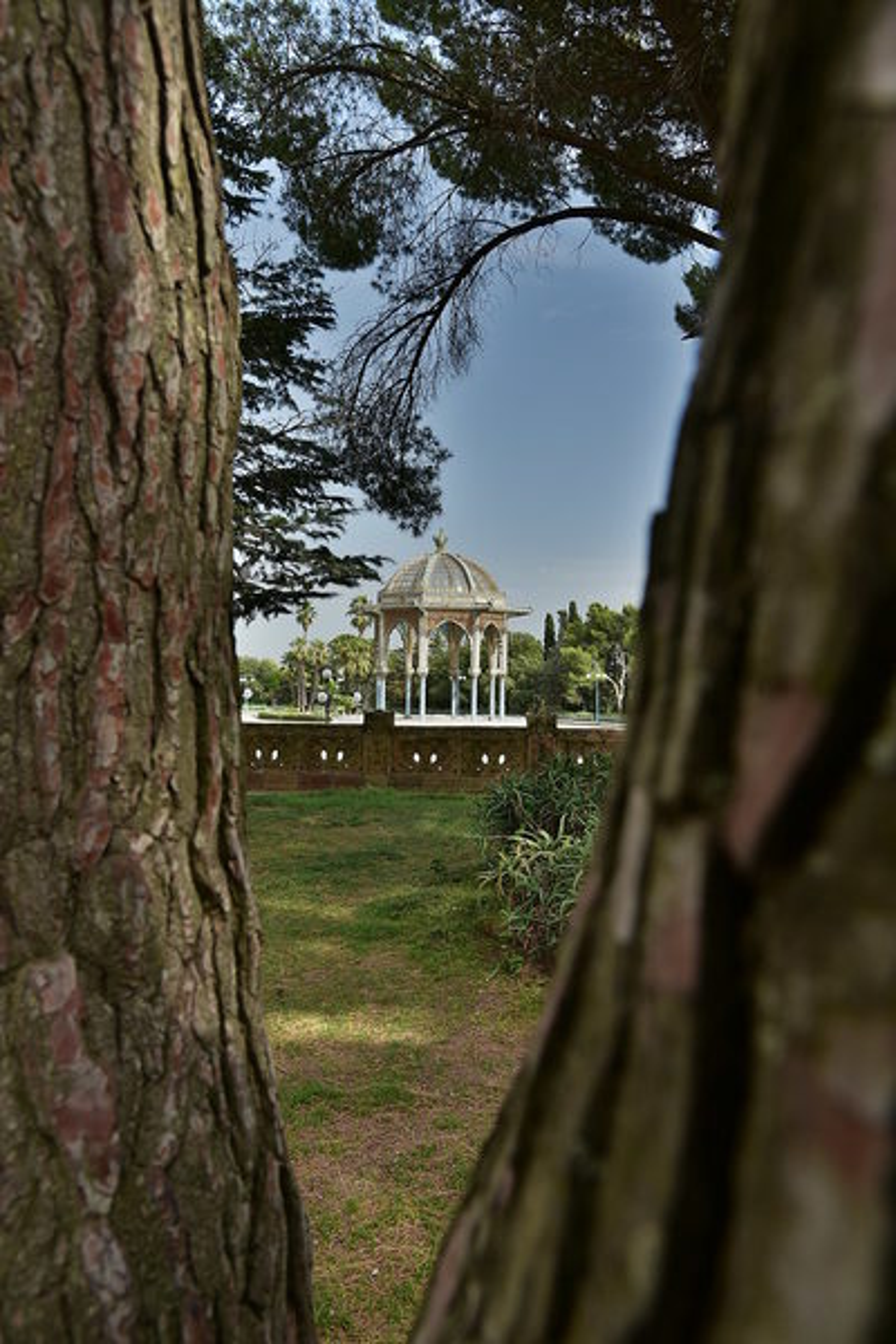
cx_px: 448
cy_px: 672
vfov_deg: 73.7
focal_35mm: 24
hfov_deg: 53.1
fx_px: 896
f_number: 9
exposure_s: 1/200
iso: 100
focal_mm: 24
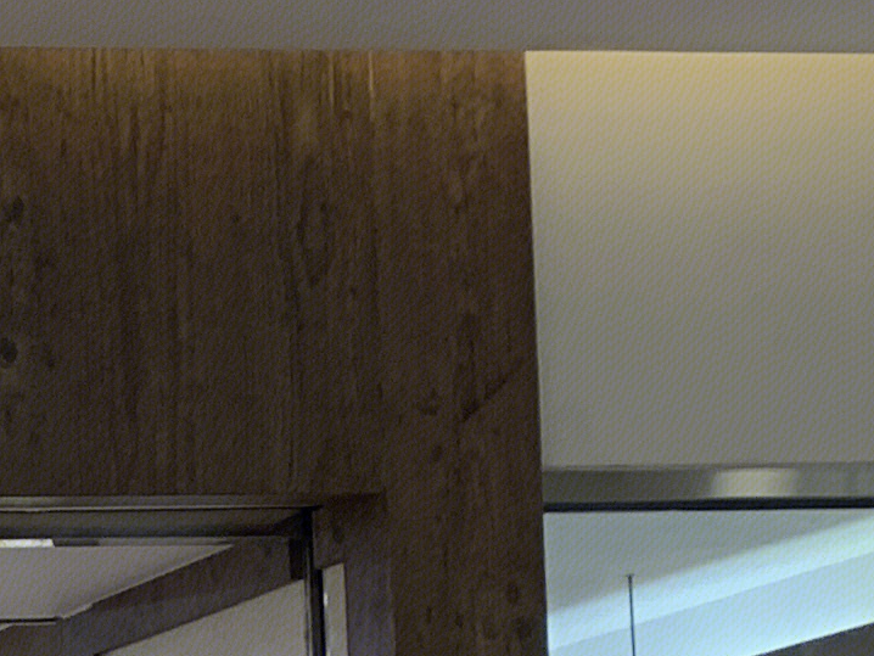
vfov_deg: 9.5
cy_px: 1307
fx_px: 3688
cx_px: -1046
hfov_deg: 11.7
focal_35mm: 146
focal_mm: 4.25
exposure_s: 1/100
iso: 80
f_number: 1.8
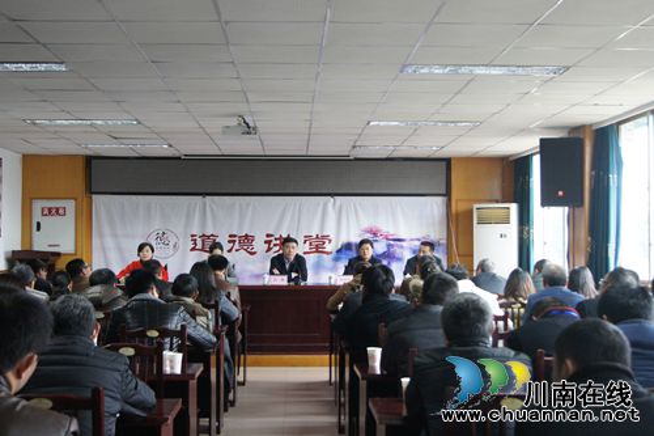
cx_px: 327
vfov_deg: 29.8
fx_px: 817
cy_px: 218
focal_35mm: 45
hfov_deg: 43.6
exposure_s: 1/40
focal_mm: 30
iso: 1600
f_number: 4.5
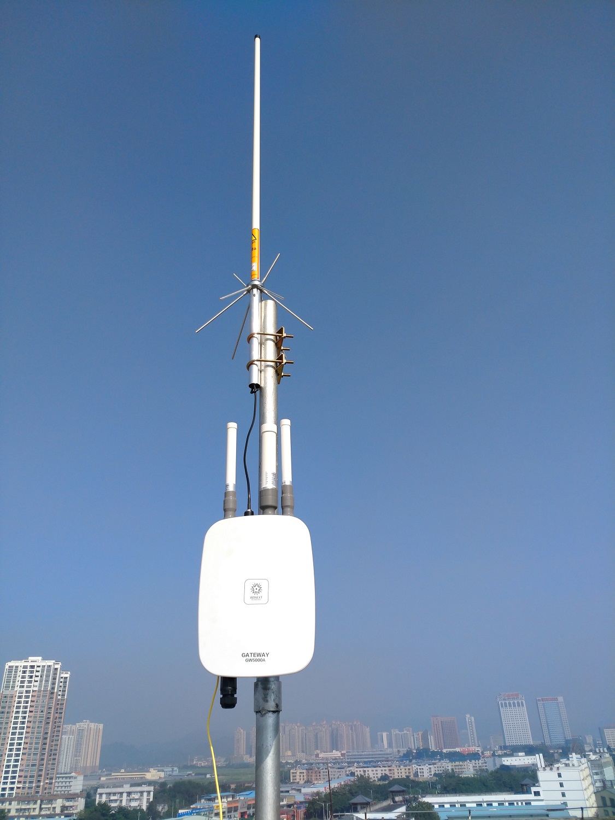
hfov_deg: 51.4
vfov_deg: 65.3
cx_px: 308
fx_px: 640
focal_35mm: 27
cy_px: 410
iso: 100
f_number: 2.2
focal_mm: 4.73
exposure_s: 1/1362
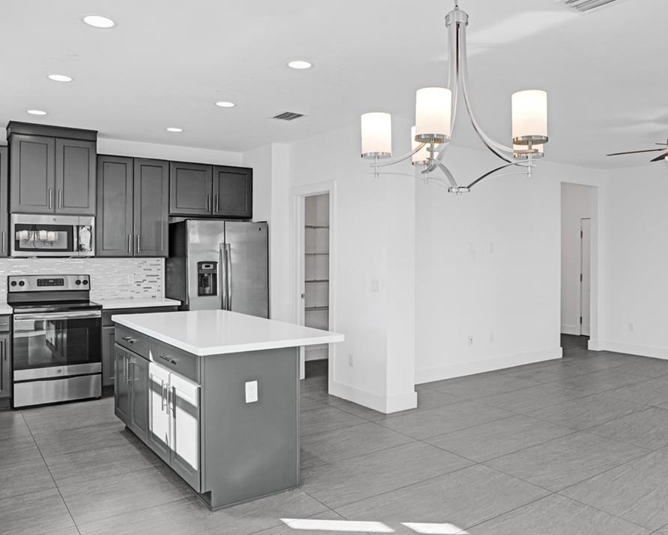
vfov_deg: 53.2
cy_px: 254
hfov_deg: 64.0
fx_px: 534
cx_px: 354
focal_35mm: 27
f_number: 5.6
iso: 320
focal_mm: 16
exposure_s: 1/250
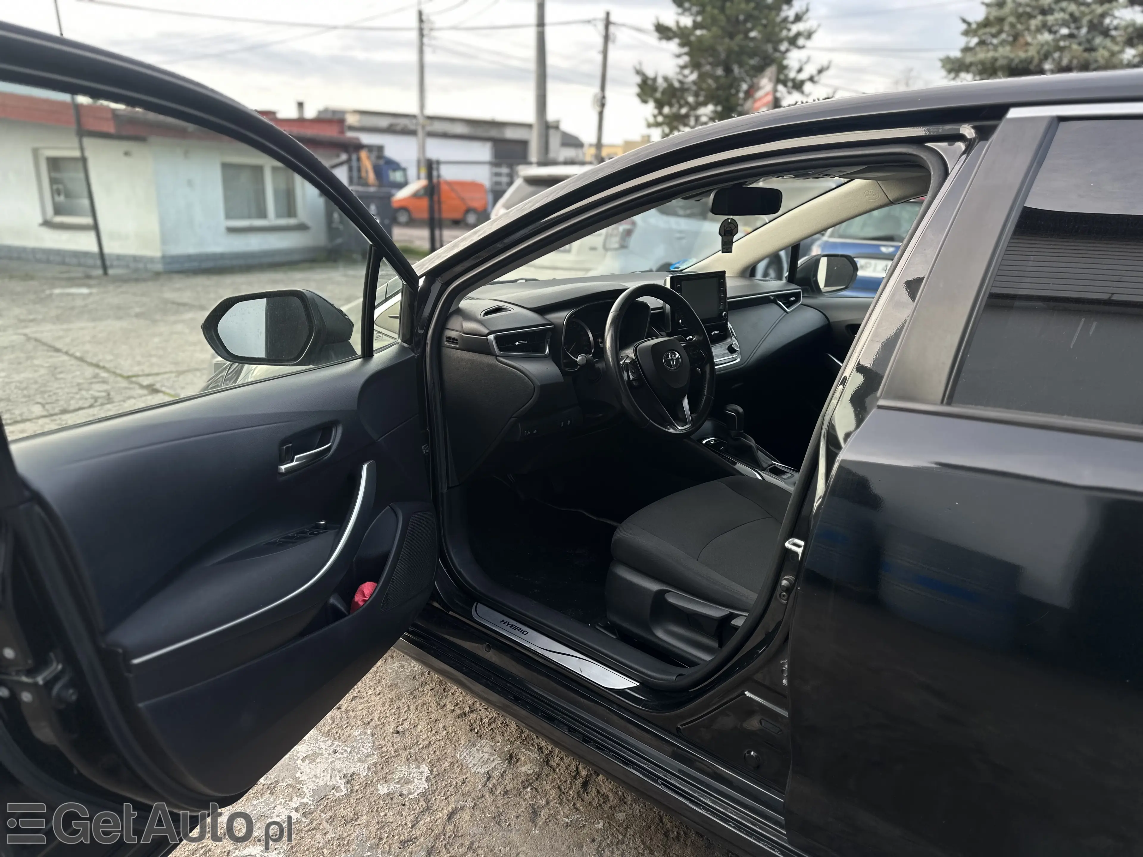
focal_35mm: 24
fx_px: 792
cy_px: 428
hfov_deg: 71.6
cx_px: 572
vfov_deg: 56.8
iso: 64
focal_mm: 6.86
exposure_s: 1/121
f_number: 1.78
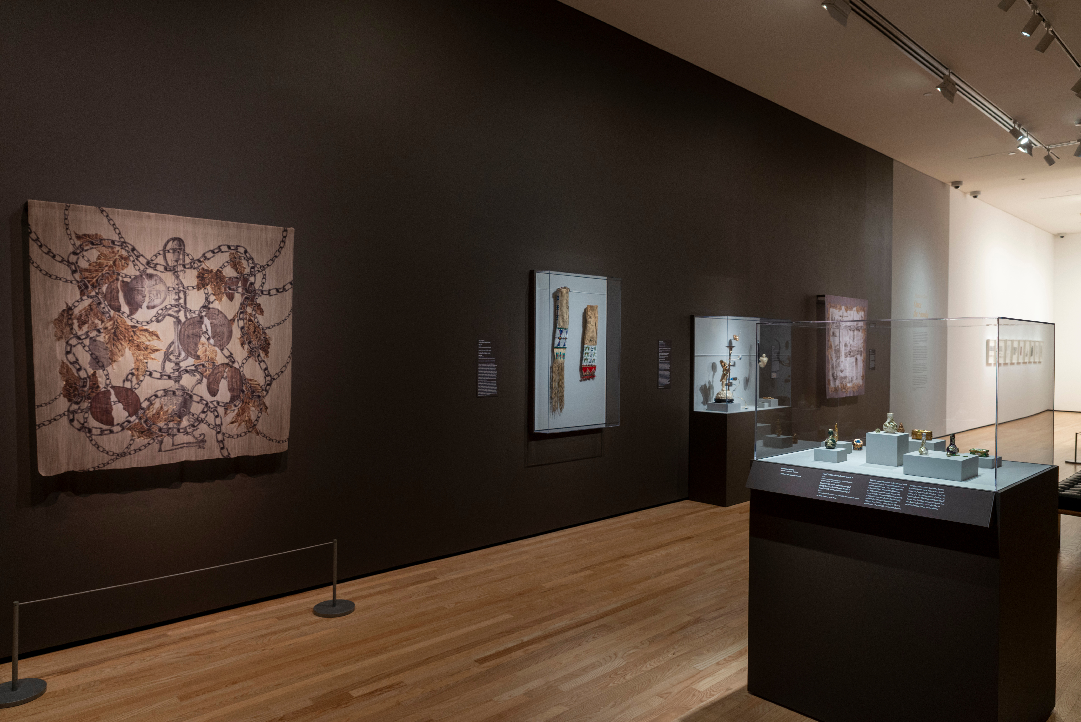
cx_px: 540
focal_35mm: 24
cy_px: 361
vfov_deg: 53.2
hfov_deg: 73.7
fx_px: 721
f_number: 8
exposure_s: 1/1.67
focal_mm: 24
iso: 400
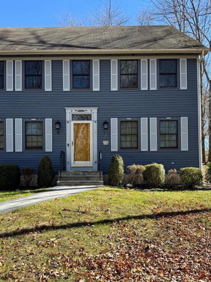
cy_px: 164
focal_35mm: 31
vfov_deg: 58.1
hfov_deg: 45.3
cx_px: 89
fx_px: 252
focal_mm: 6.76
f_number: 1.78
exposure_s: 1/1261
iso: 80
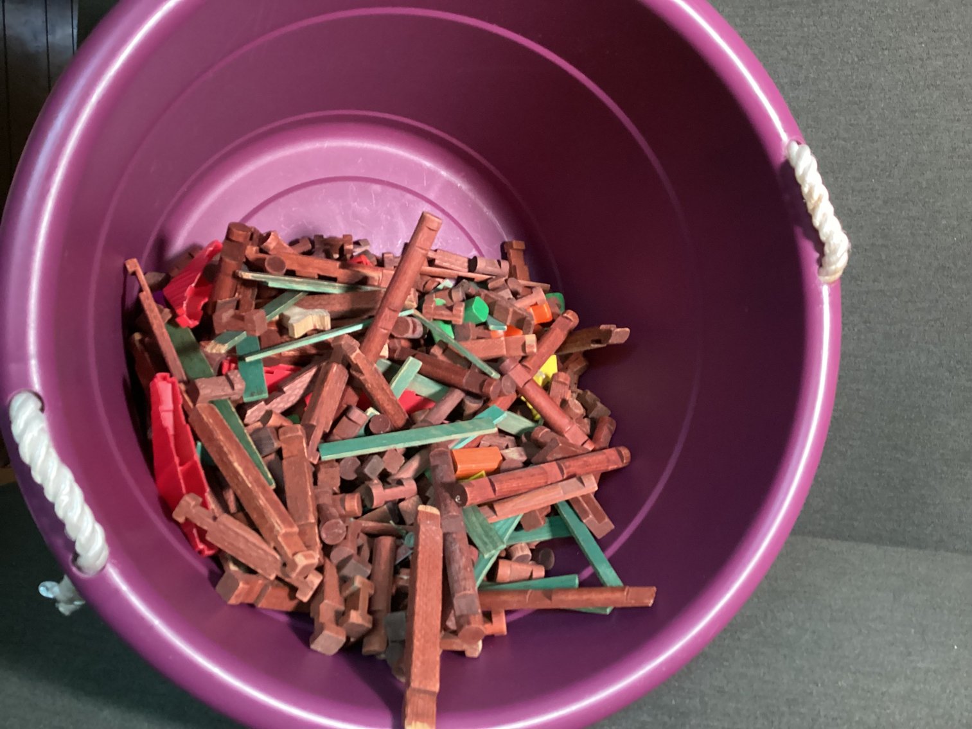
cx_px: 486
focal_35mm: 31
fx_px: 871
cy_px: 364
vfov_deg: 45.4
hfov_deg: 58.3
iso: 640
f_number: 2.4
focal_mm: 3.3
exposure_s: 1/30
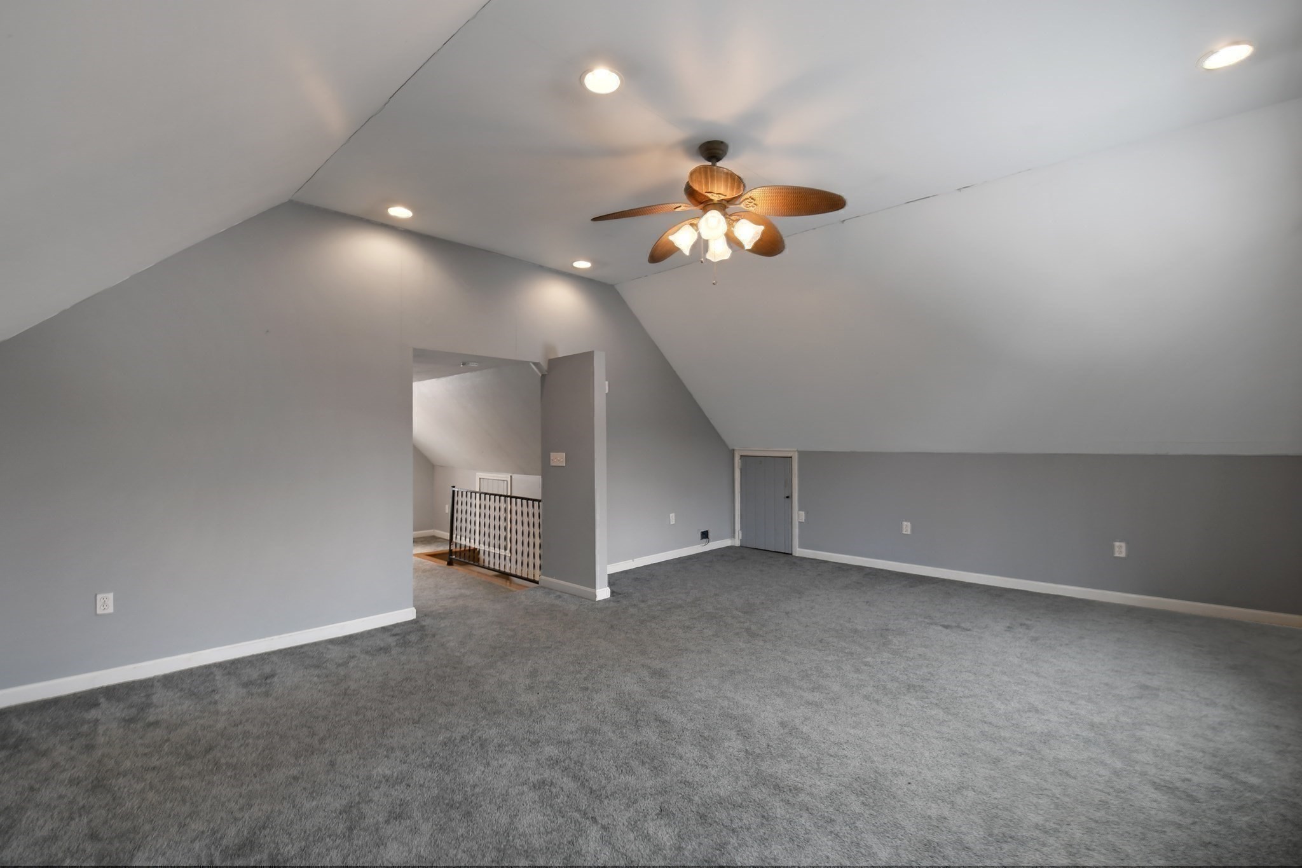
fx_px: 542
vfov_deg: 77.3
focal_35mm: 15
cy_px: 434
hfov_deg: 100.4
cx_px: 651
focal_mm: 10
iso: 450
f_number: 8
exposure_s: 1/15
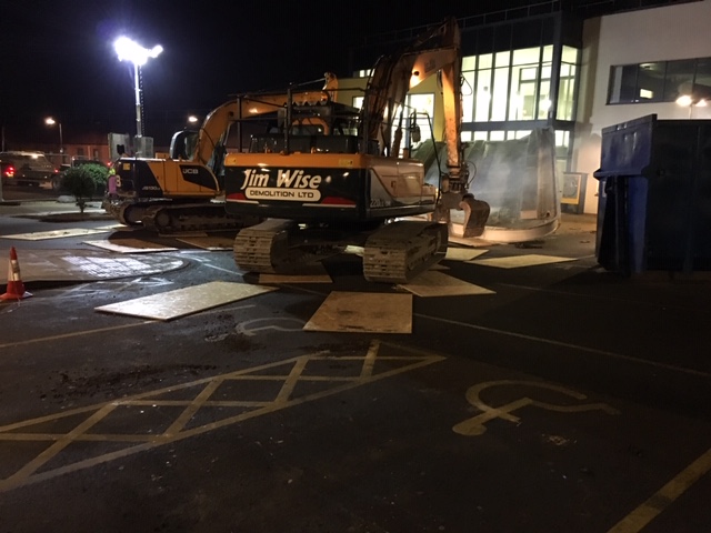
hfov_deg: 61.7
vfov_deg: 48.2
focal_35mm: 29
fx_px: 596
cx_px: 356
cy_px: 266
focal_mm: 4.15
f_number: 2.2
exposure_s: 1/17
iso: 320
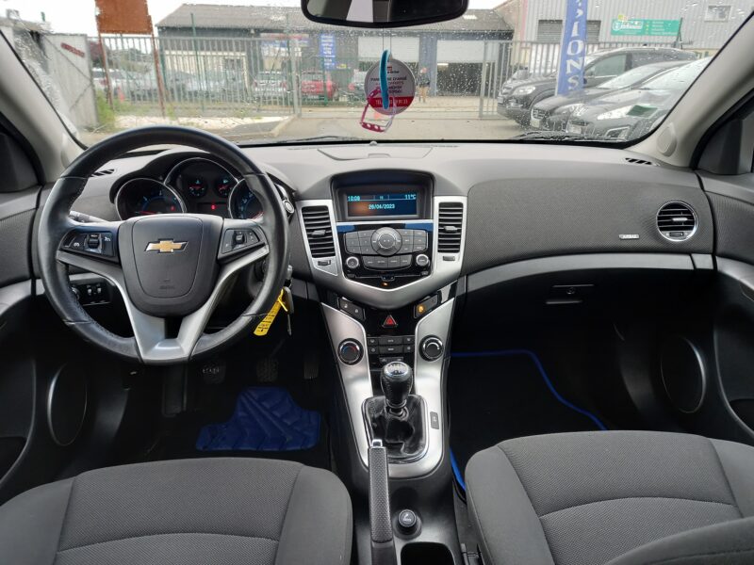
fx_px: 545
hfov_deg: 69.4
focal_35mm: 25
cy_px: 282
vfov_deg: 54.9
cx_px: 377
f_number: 2
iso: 100
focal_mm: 4.6
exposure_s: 1/50
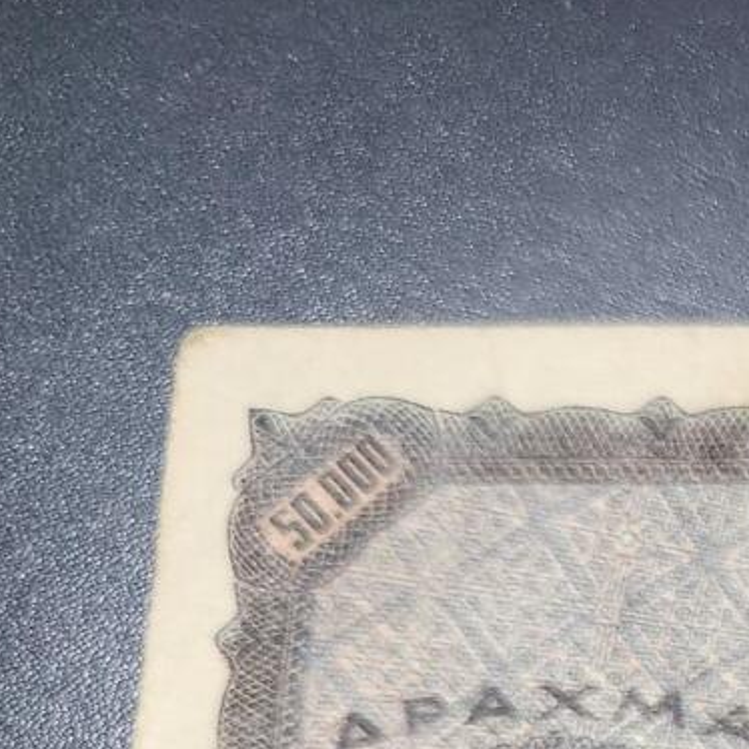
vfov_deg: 20.5
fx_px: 1860
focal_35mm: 76
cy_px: 1005
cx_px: 1338
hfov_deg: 18.2
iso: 800
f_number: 1.8
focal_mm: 5.4
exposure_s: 1/101
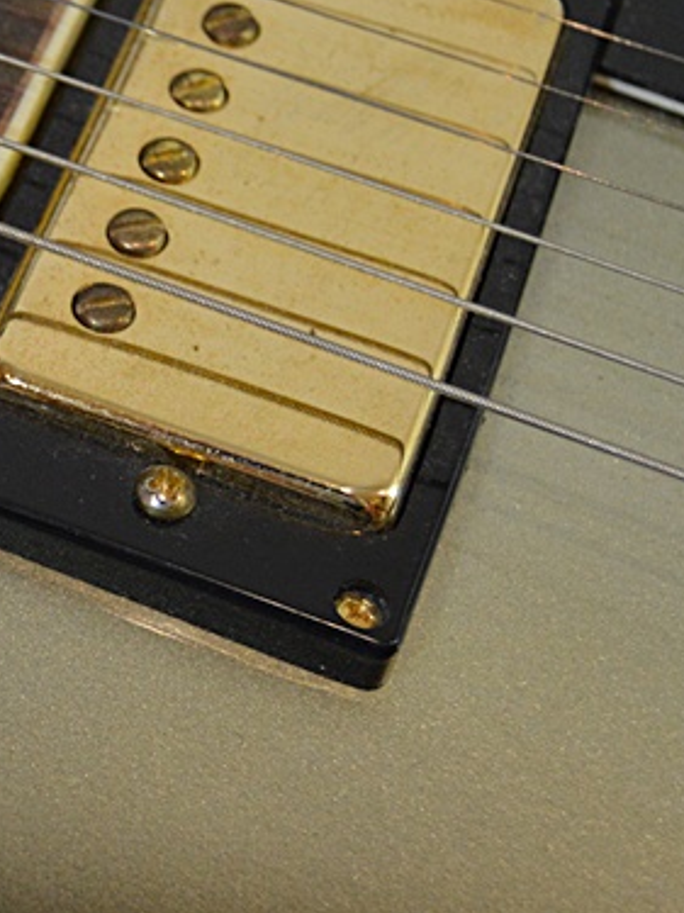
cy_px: 493
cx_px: -341
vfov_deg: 16.0
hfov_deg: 11.5
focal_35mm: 123
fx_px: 3242
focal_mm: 32
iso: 1250
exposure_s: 1/60
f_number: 4.5
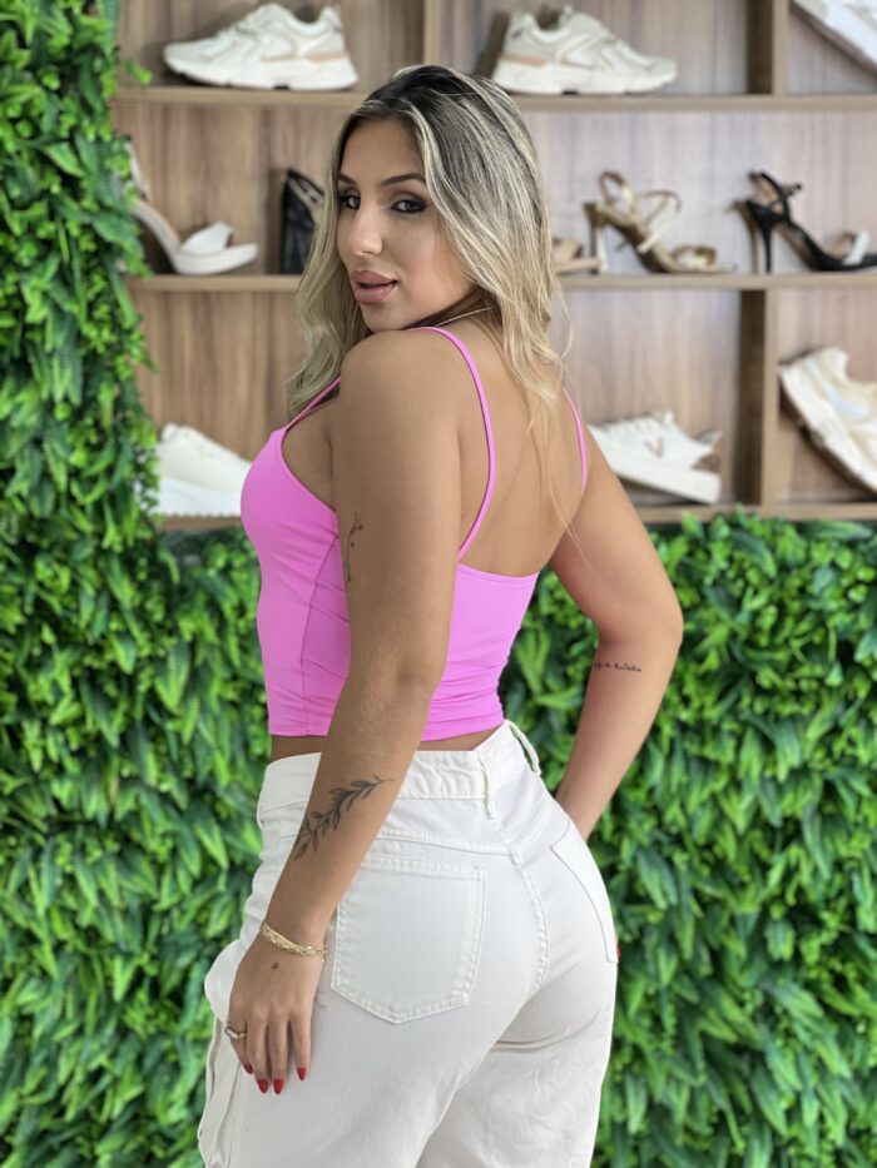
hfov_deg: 19.1
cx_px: 438
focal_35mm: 77
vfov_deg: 25.3
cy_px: 584
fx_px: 2600
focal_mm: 9
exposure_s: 1/120
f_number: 2.8
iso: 250
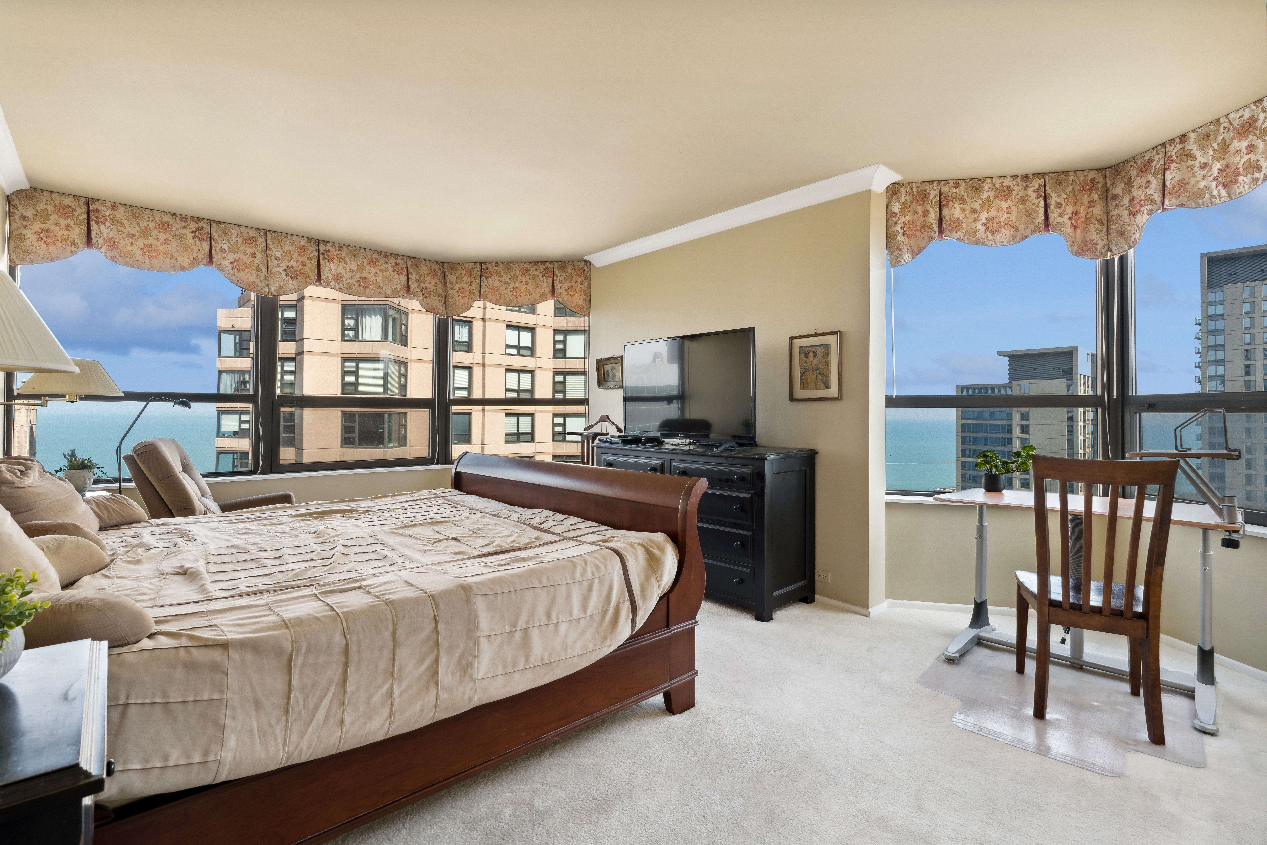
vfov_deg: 73.7
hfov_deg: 96.7
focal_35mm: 16
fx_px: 563
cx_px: 634
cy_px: 422
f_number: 8
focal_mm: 16
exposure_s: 1/100
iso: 320
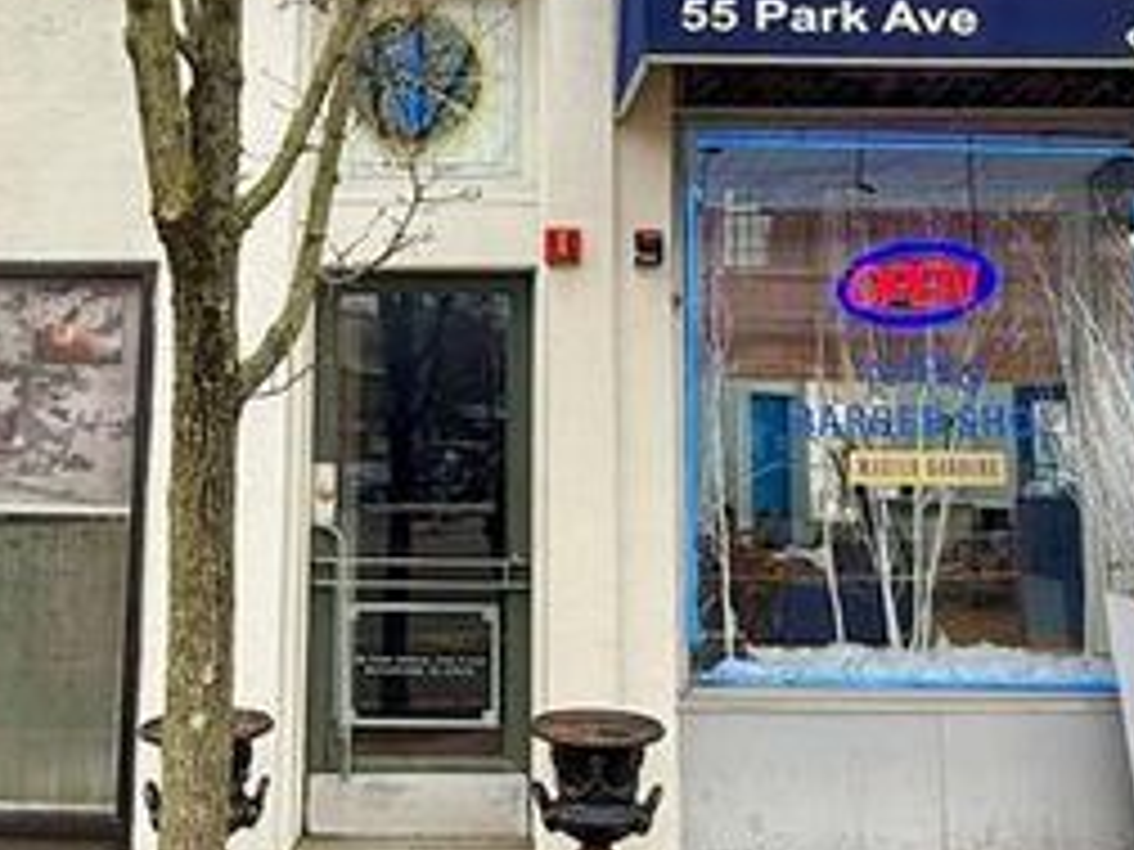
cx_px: 454
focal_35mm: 37
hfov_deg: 49.8
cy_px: 137
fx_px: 1212
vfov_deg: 36.9
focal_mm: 2.22
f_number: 2.2
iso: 50
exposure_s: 1/149
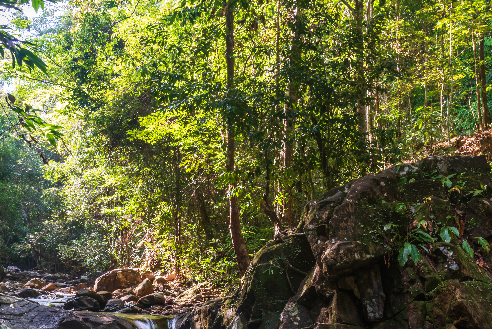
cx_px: 258
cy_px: 272
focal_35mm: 51
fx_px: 697
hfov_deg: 38.9
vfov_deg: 25.9
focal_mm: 30
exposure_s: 1/3
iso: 100
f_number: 16
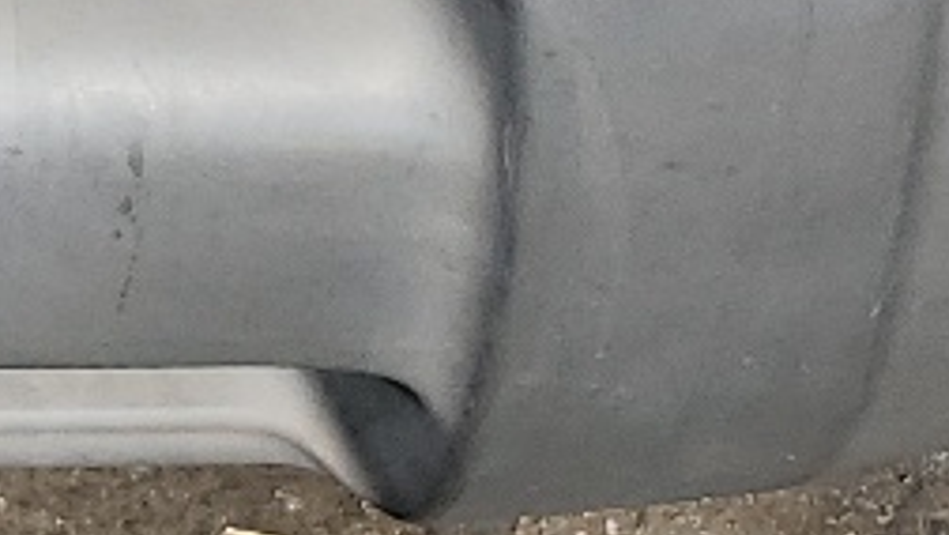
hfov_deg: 11.0
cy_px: -1469
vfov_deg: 5.9
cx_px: -851
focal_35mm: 180
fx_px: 4531
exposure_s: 1/2000
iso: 50
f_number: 1.5
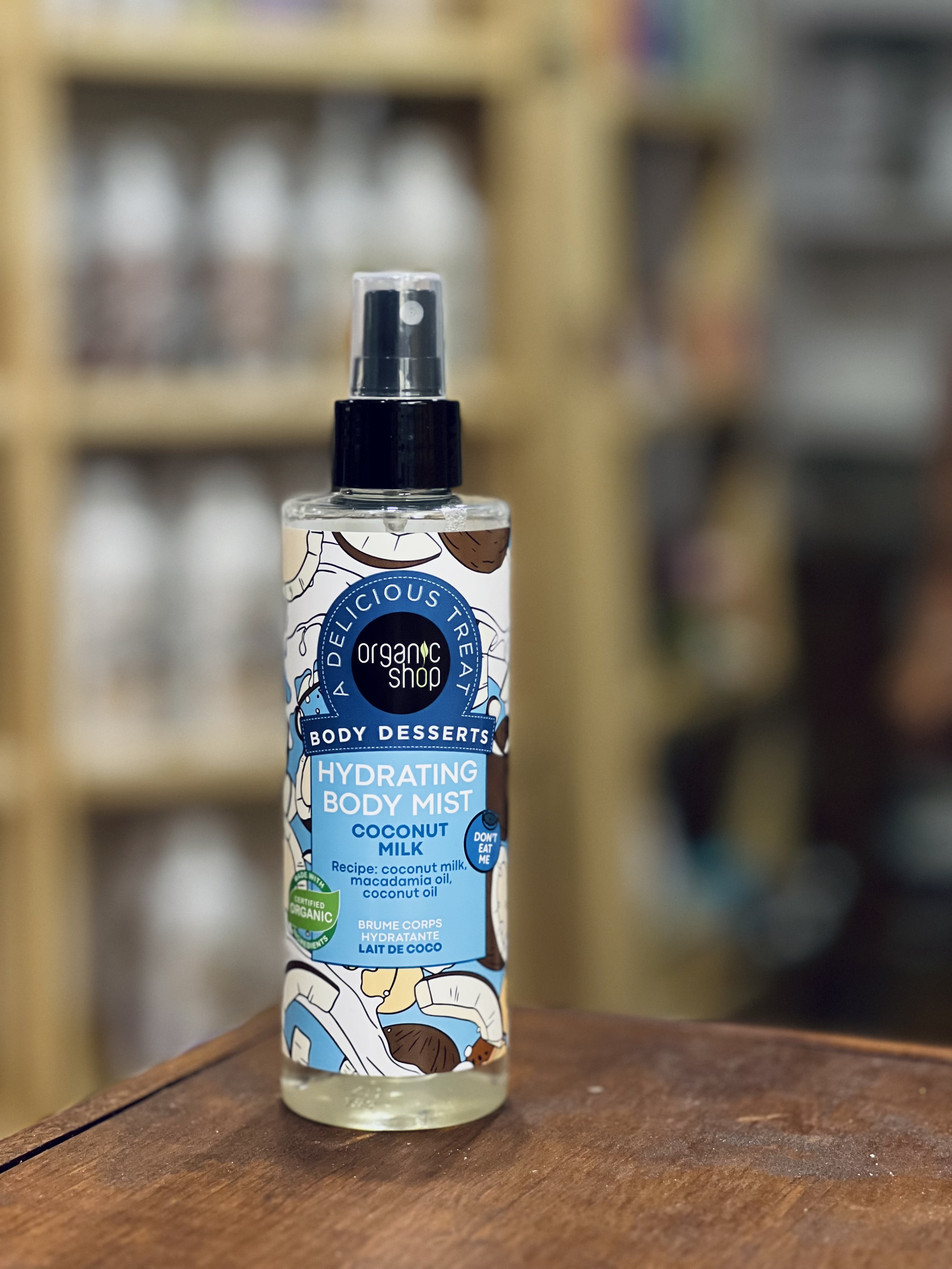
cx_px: 476
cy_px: 634
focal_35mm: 77
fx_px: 2824
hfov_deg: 19.1
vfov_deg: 25.3
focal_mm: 9
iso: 400
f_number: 2.8
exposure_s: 1/34
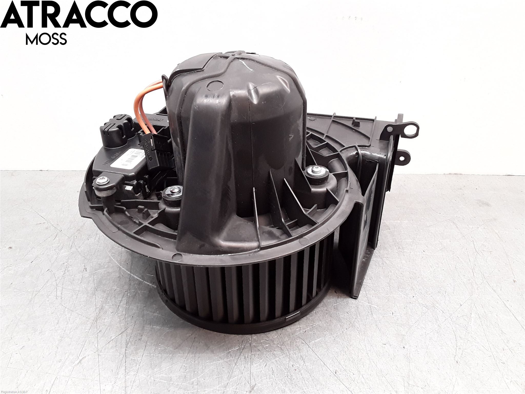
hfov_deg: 63.4
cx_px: 262
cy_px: 197
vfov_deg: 49.7
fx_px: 425
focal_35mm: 28
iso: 80
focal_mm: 2.91
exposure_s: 1/50
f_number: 1.9
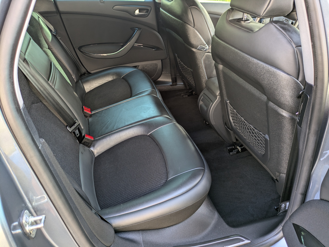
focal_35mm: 25
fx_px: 238
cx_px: 164
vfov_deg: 54.9
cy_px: 124
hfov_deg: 69.4
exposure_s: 1/50
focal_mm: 5.43
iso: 61
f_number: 1.89
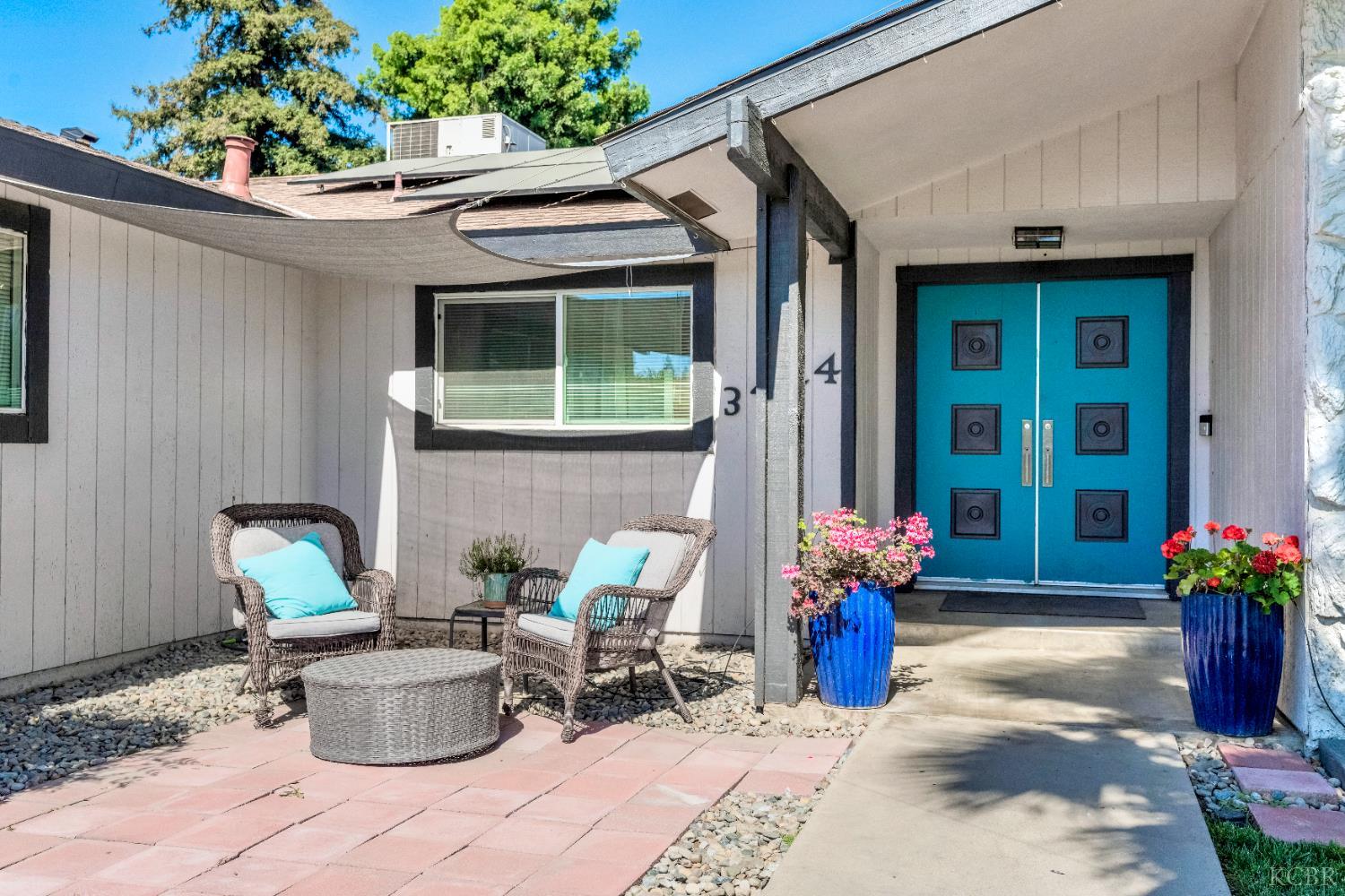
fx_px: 1195
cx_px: 672
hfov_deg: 58.7
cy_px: 448
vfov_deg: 41.1
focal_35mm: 32
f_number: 7.1
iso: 640
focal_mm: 32
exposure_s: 1/1600
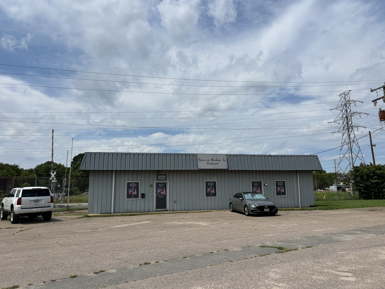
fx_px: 300
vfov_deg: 51.3
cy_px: 142
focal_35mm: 27
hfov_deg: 65.3
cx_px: 193
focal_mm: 5.96
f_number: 1.6
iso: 50
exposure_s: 1/7692
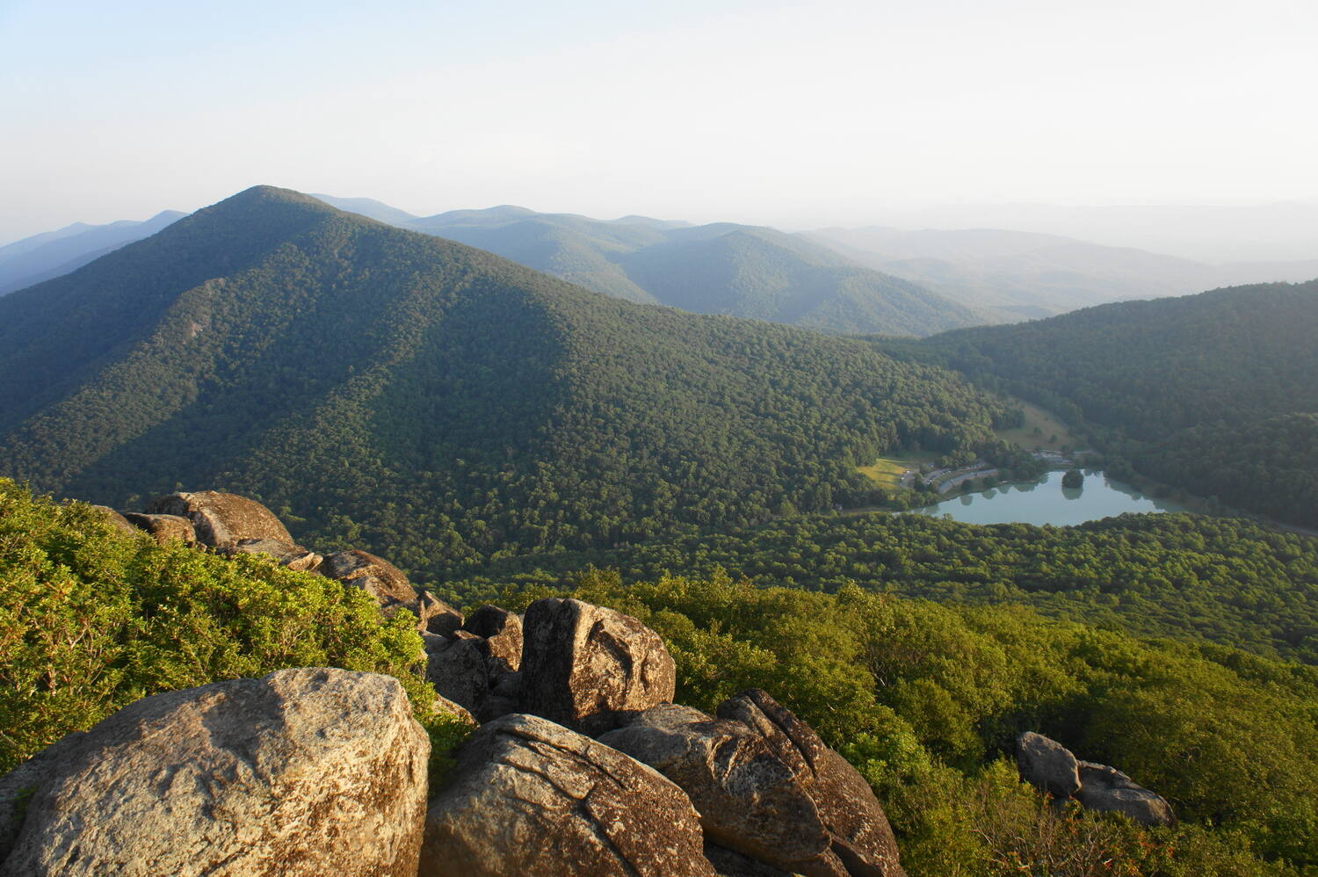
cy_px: 438
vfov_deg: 47.9
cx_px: 659
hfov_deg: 67.4
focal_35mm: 27
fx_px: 988
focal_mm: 18
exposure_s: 1/125
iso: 200
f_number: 7.1
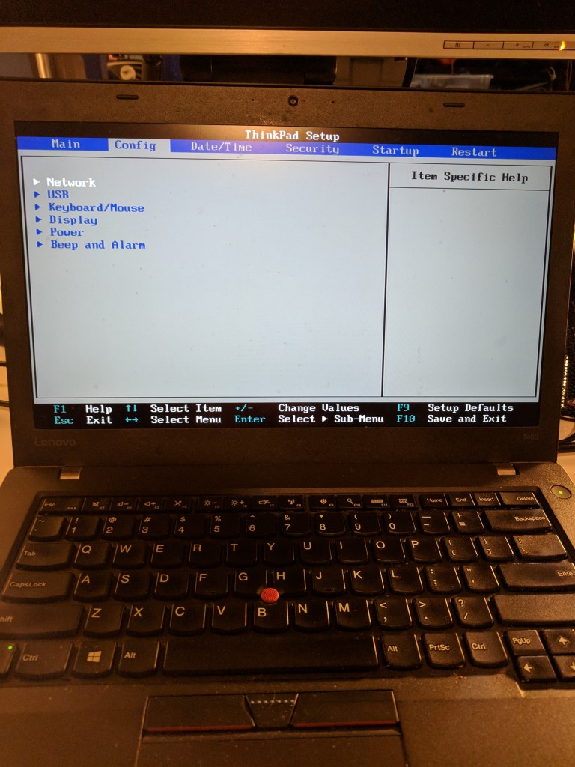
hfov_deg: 53.1
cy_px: 384
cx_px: 288
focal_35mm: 26
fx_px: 576
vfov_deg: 67.3
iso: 593
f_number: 2
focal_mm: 4.67
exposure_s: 1/60
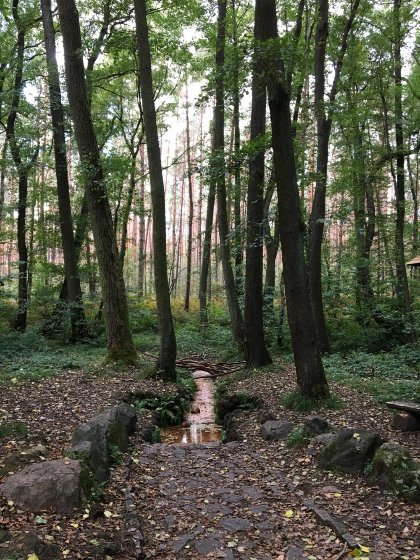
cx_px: 210
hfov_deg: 48.2
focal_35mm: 29
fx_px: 469
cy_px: 280
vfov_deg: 61.7
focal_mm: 4.15
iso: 50
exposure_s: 1/33
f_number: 2.2
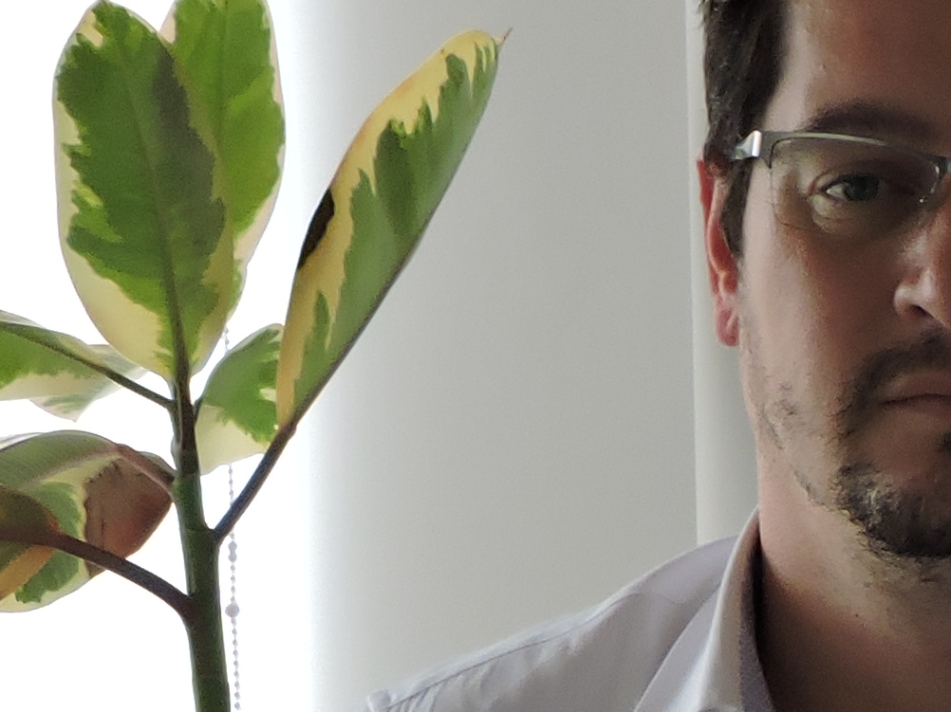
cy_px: 1153
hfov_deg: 12.1
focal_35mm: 161
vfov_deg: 8.9
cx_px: 980
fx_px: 4422
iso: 220
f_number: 3.3
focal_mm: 6.2
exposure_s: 1/50
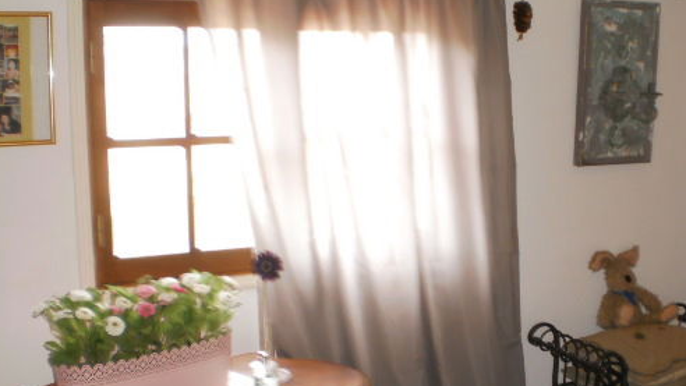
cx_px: 429
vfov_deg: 23.5
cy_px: 216
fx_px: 928
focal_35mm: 51
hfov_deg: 40.3
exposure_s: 1/30
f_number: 3.1
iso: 200
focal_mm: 6.3
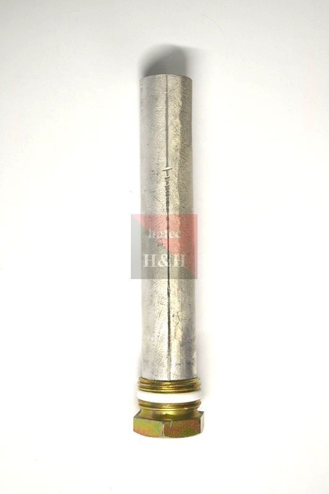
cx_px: 164
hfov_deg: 23.8
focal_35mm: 57
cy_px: 247
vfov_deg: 35.1
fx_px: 782
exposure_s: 1/80
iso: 400
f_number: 5
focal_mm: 38
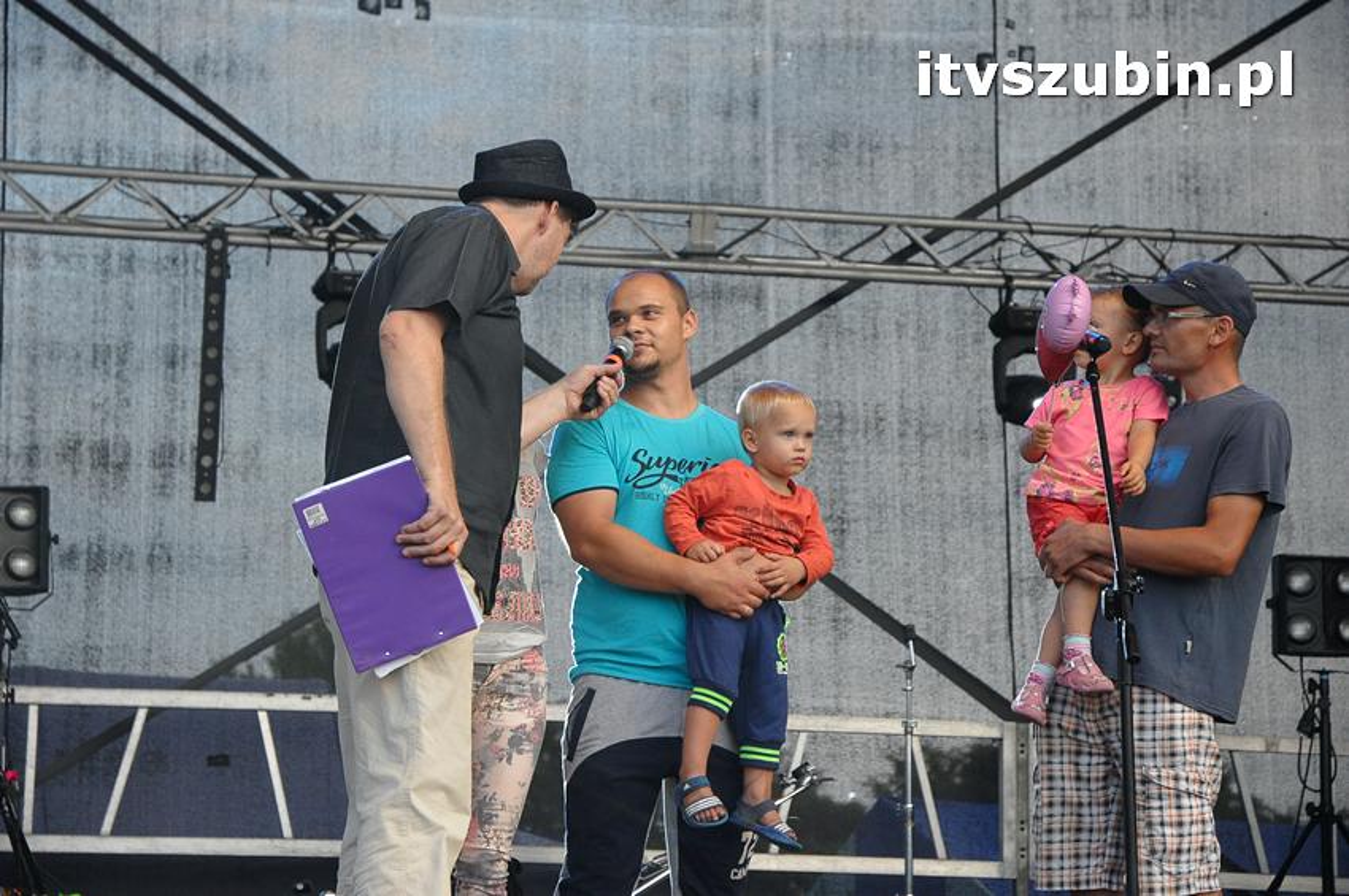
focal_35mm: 105
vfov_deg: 13.0
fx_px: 3931
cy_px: 448
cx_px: 674
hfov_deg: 19.5
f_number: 5
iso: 1250
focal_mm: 70
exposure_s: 1/400
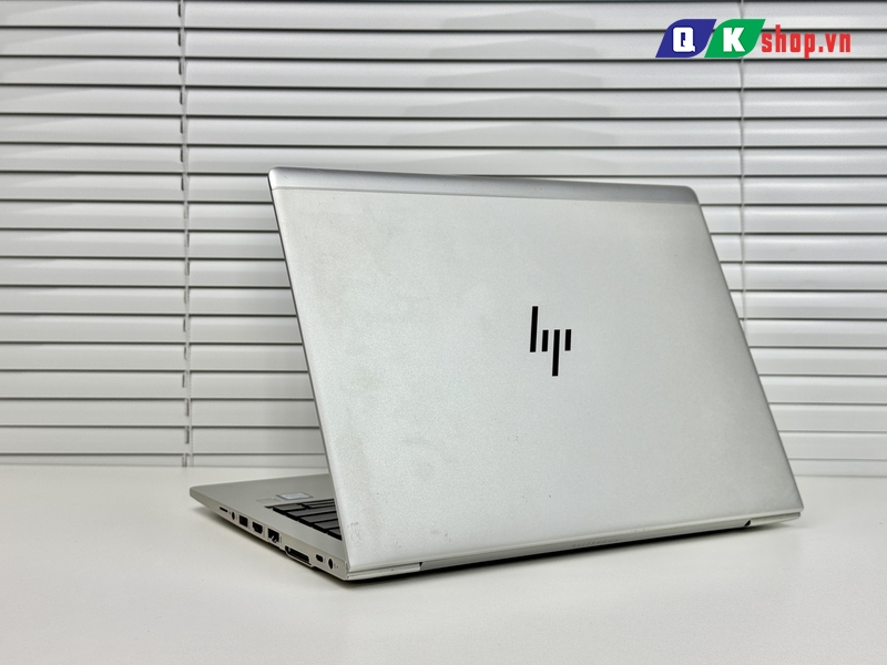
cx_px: 444
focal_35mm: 48
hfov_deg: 39.7
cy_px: 332
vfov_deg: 30.3
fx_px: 1230
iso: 64
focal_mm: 6.76
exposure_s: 1/980
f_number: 1.78
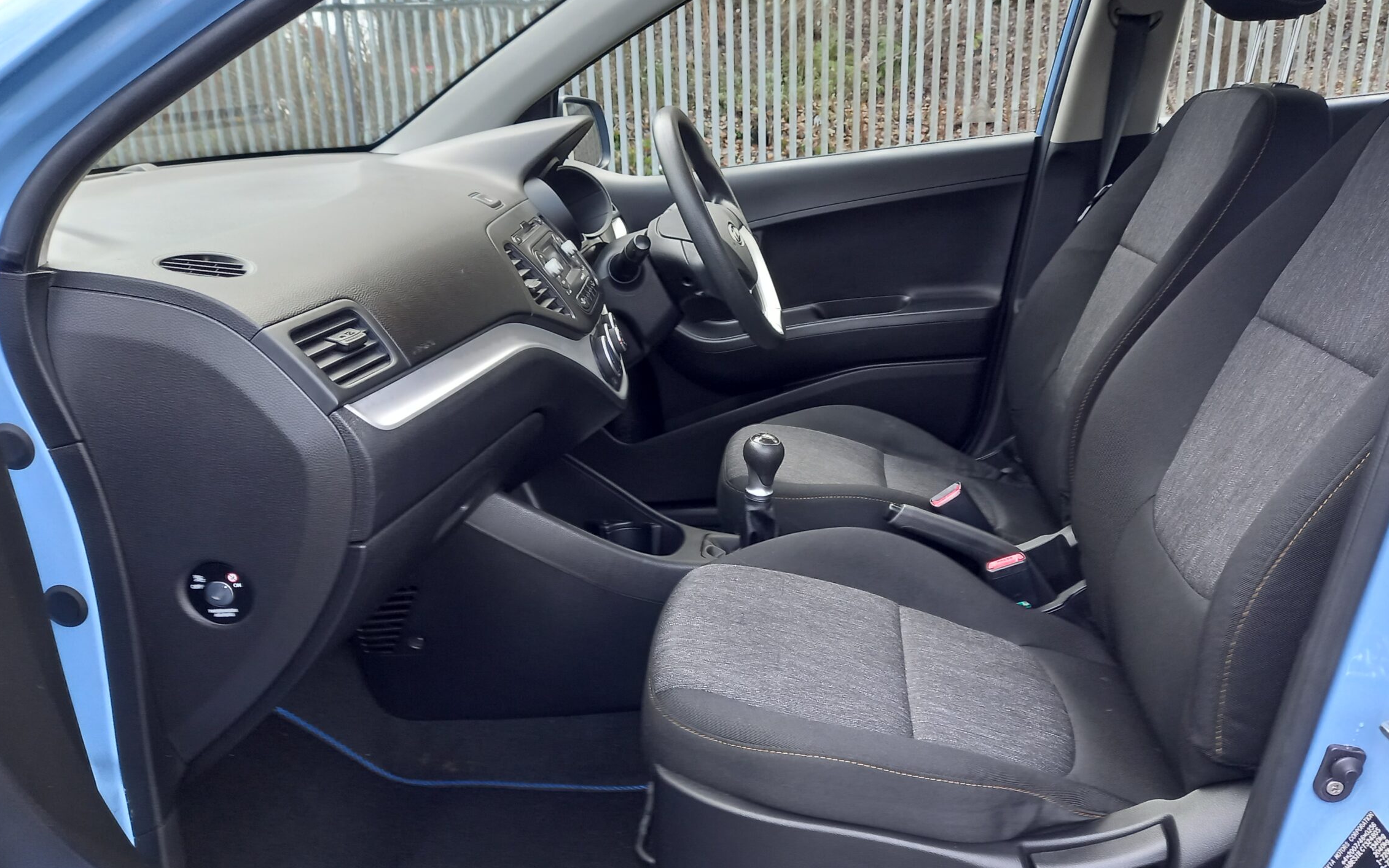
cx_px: 740
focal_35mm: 30
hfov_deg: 62.8
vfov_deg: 41.7
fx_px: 1136
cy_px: 498
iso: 160
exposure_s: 1/40
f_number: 2
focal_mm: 4.6
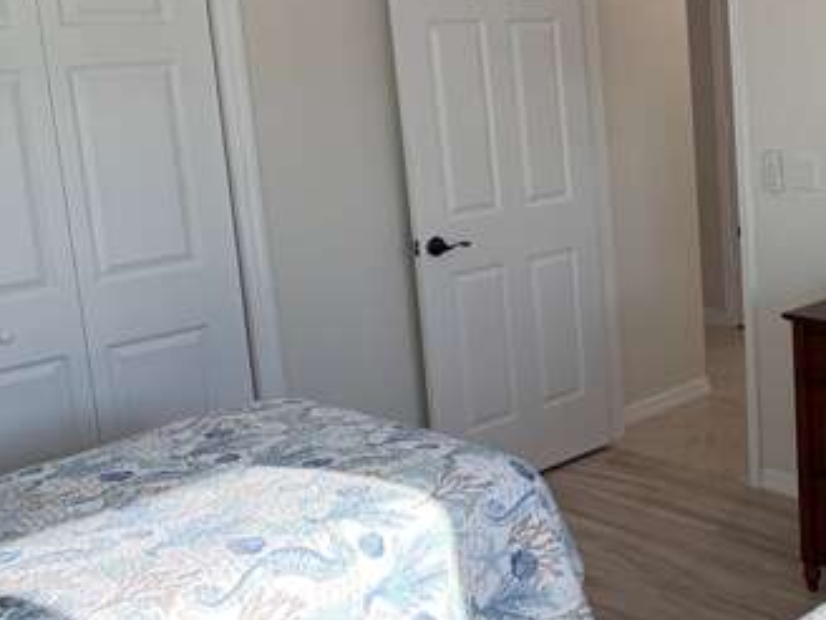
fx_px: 1193
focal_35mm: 50
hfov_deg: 35.1
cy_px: 227
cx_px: 800
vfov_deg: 29.0
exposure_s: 1/310
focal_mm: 6.76
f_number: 1.78
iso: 80
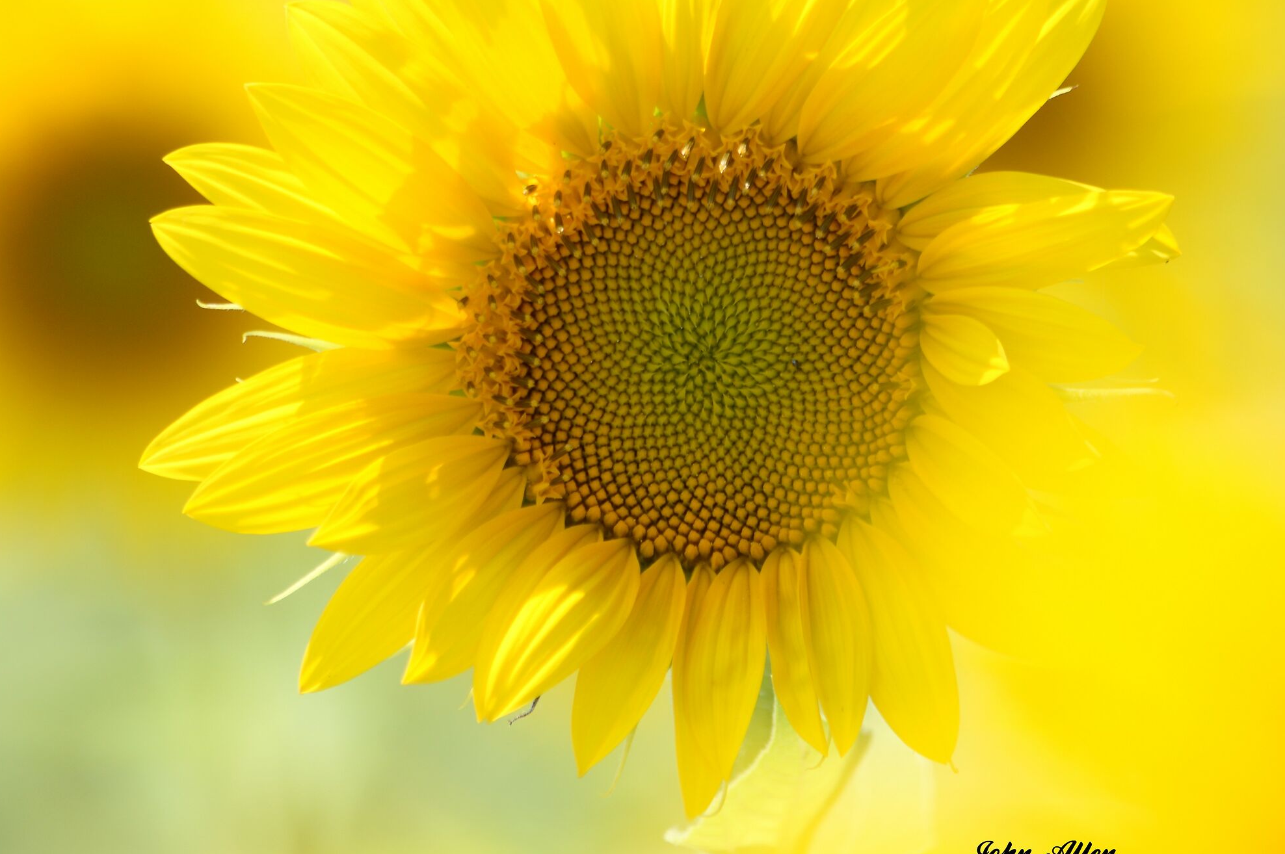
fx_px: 18189
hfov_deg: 4.0
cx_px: 595
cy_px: 402
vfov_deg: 2.7
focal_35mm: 510
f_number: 8
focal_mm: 280
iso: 110
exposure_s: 1/250
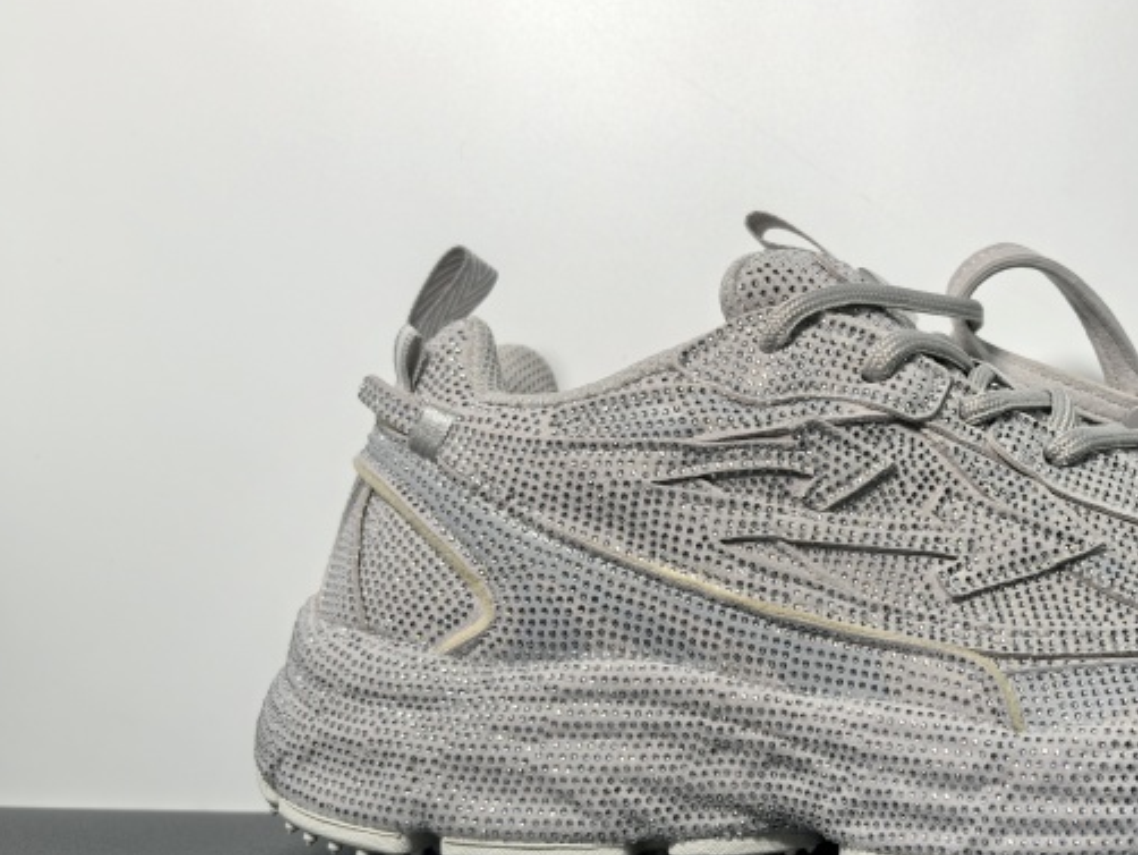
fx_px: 1414
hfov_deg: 42.2
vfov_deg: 33.2
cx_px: 886
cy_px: 608
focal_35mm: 43
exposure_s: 1/483
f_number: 2
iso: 50
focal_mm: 6.98
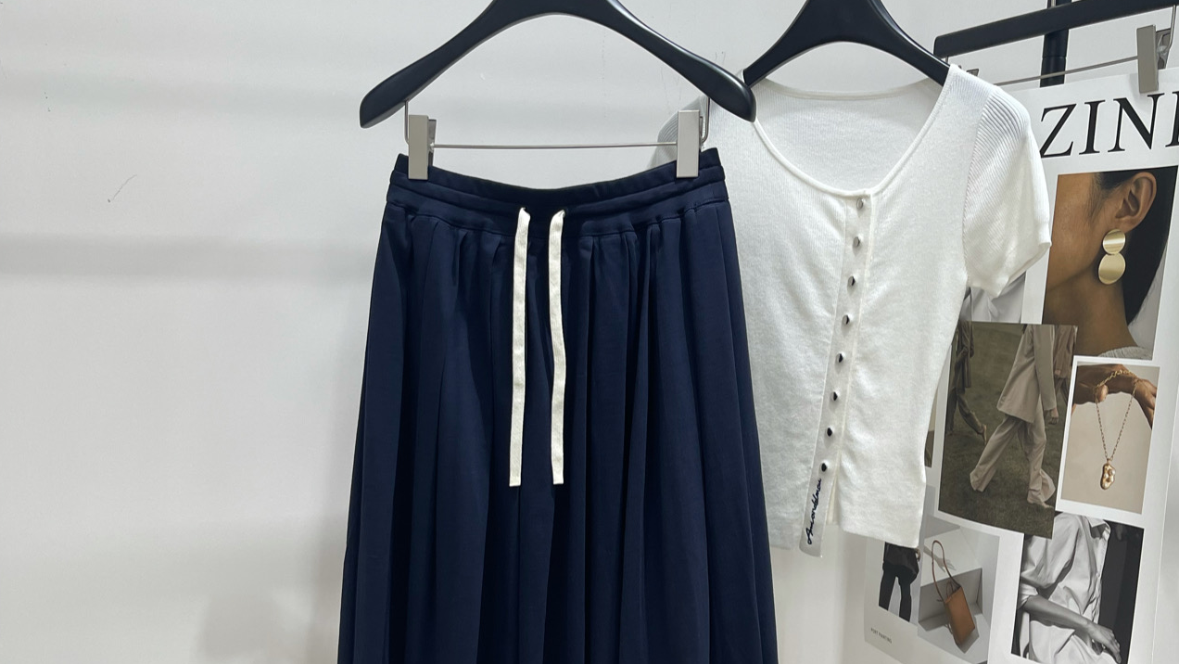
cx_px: 590
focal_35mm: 38
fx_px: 1188
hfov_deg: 52.8
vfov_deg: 30.4
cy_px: 533
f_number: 1.6
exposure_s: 1/121
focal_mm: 5.1
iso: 64
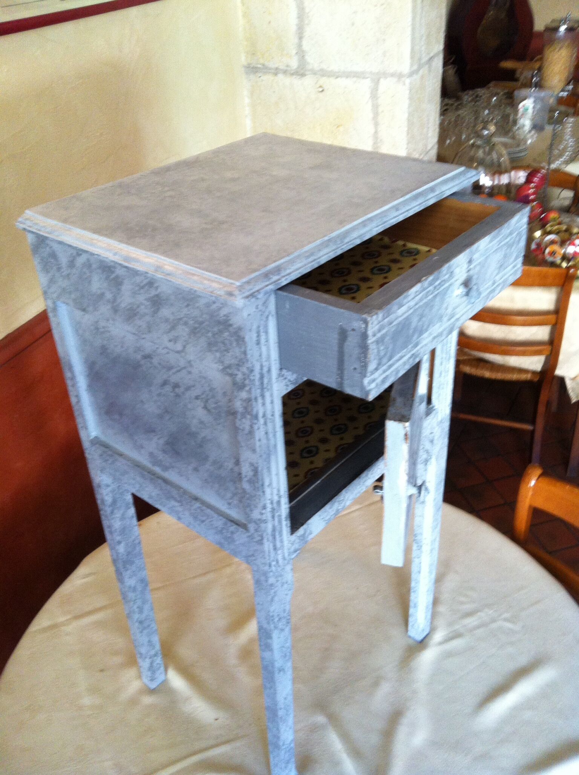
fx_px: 783
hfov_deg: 40.6
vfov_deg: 52.7
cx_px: 290
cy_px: 388
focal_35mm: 35
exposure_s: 1/17
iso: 125
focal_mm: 3.85
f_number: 2.8
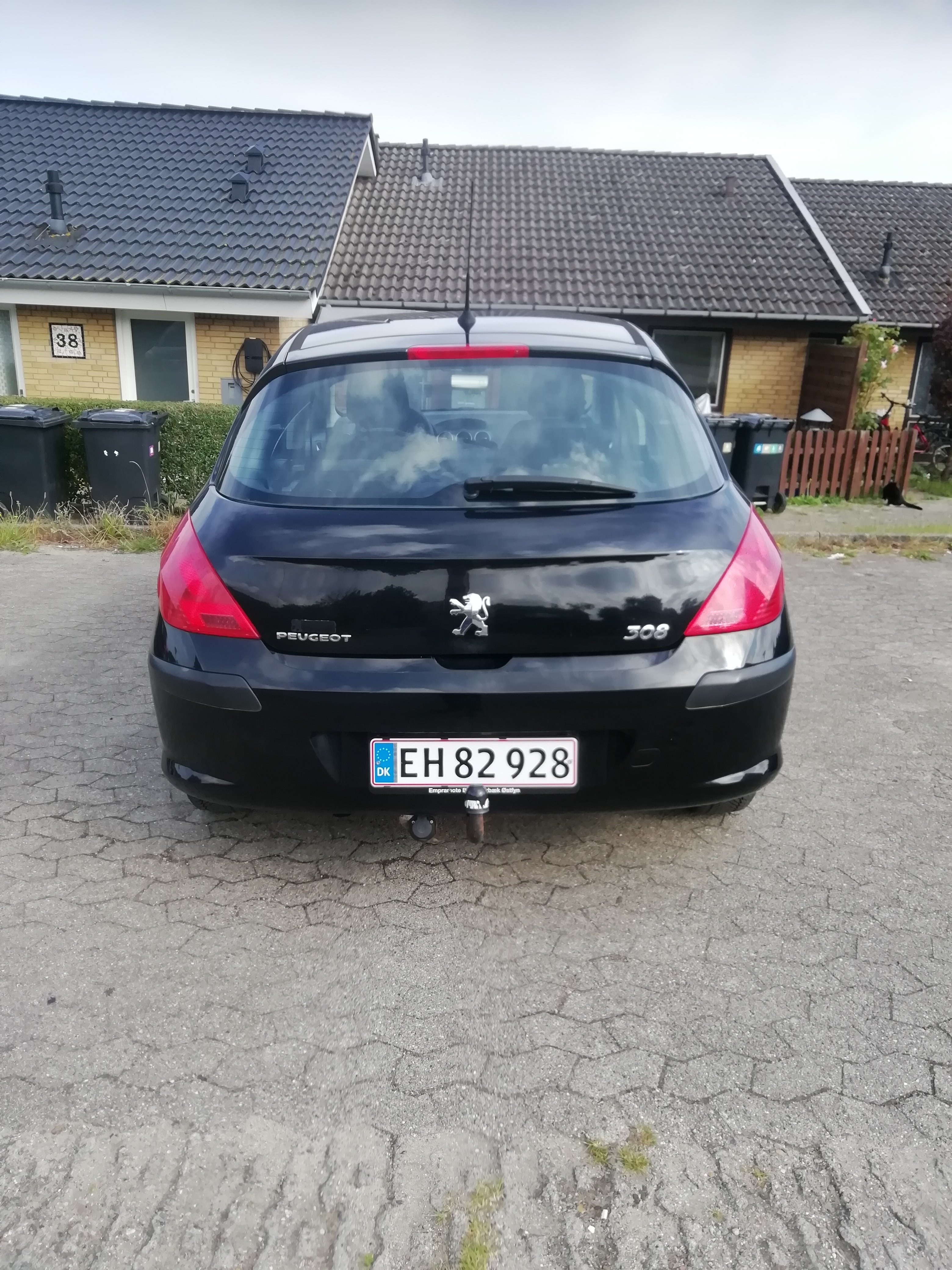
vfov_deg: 67.3
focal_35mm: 26
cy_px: 635
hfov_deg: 53.1
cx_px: 476
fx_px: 953
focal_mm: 3.21
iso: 50
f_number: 2.2
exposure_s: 1/410
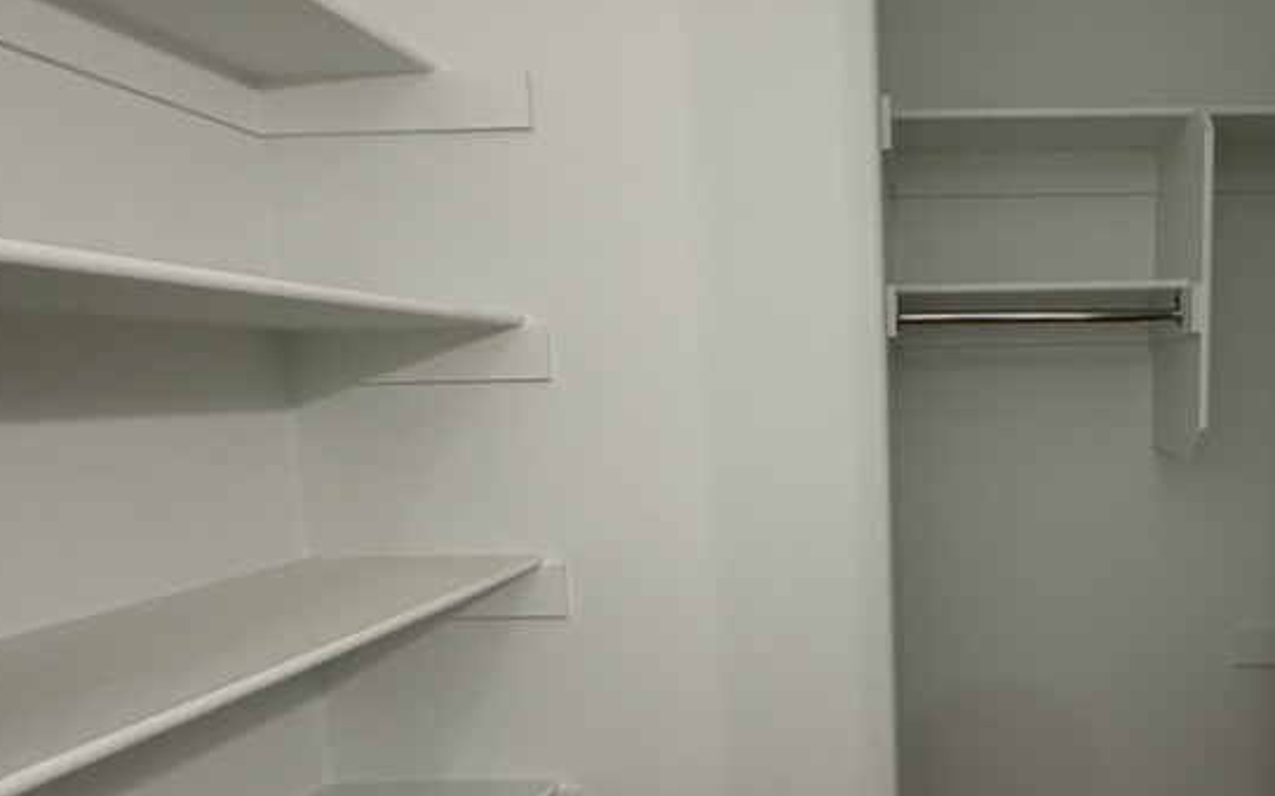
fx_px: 973
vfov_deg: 44.0
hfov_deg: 62.6
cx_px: 960
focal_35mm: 28
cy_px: 521
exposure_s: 1/120
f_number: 2.2
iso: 250
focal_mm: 2.22
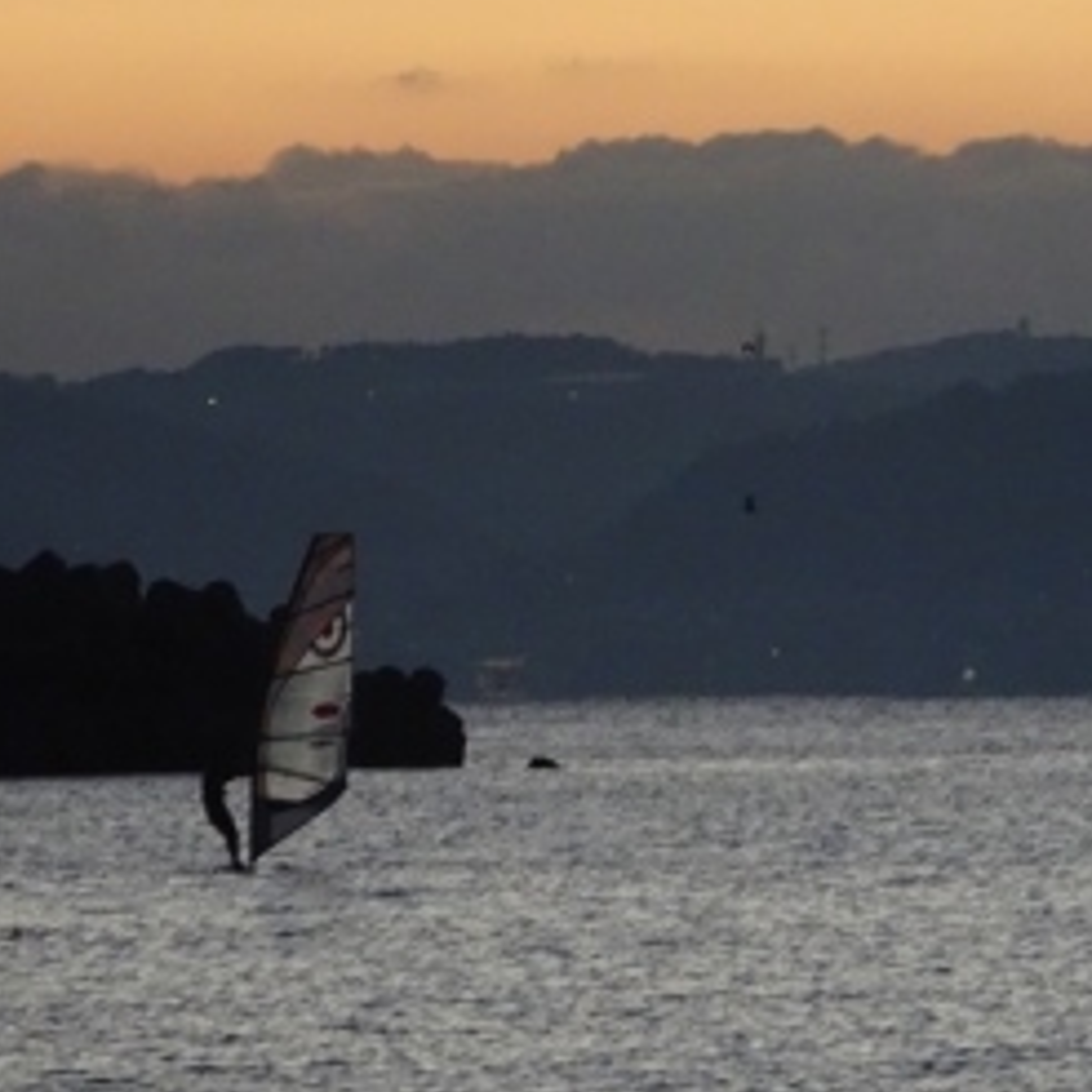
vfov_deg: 3.1
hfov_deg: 3.1
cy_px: 371
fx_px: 20236
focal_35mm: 567
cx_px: 1012
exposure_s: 1/60
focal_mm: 54.04
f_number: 6.3
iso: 800
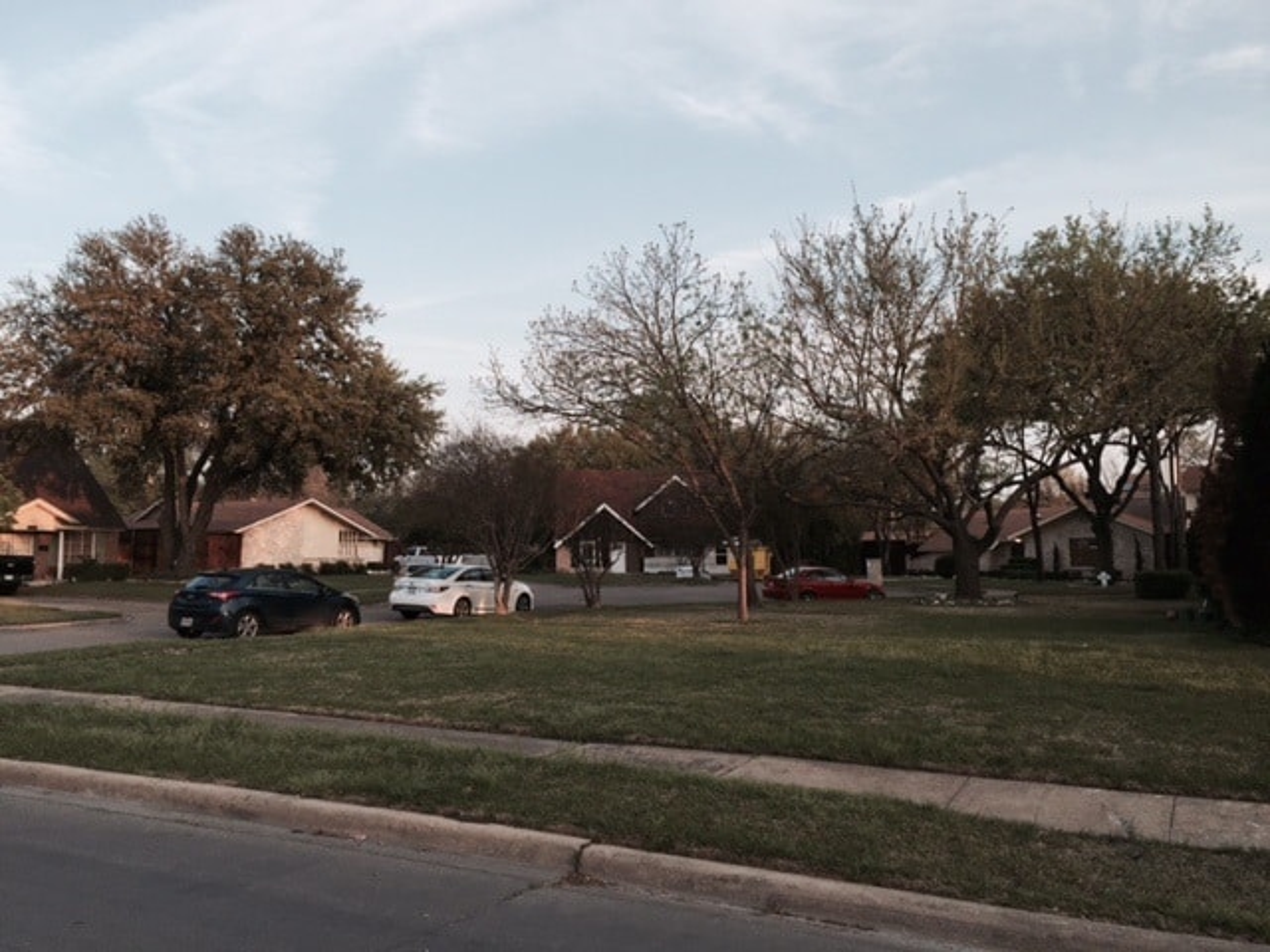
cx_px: 635
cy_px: 476
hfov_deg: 61.7
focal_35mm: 29
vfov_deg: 48.2
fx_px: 1064
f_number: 2.2
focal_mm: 4.15
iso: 32
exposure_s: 1/488
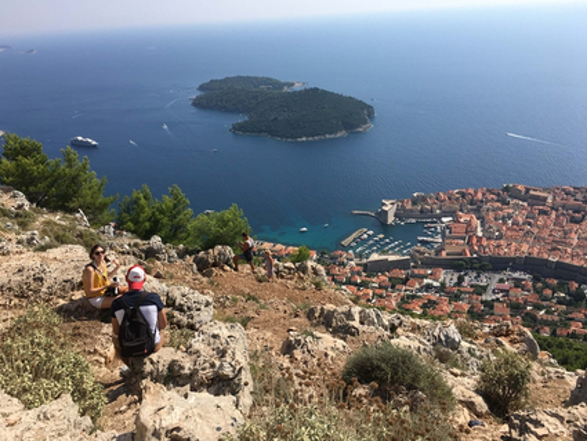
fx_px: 509
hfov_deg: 60.0
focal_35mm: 30
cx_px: 293
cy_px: 216
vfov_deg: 46.8
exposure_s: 1/1832
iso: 25
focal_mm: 4.15
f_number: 2.2
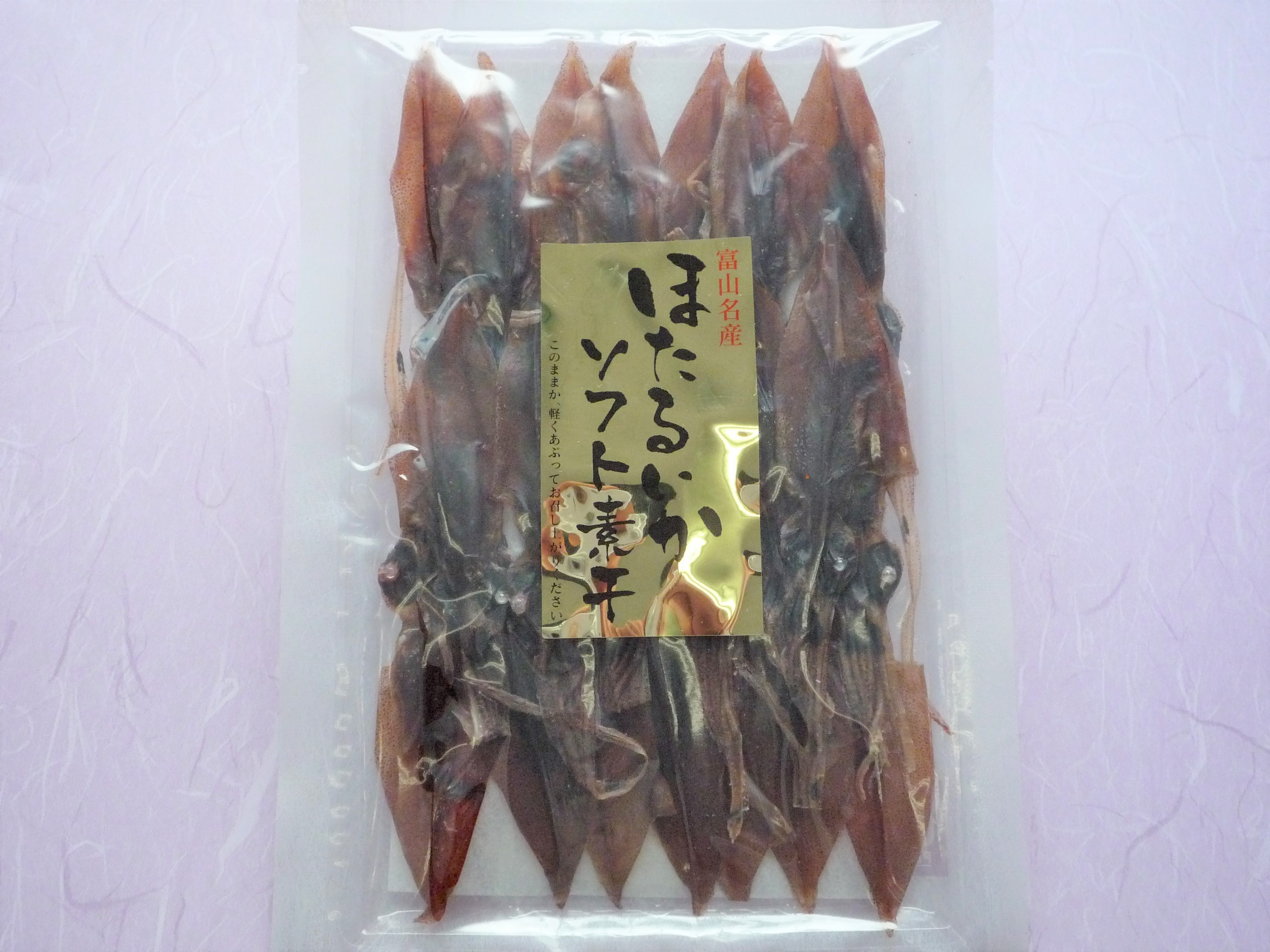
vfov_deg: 36.8
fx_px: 1431
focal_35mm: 39
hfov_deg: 47.9
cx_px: 635
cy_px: 476
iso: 400
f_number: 4
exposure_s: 1/800
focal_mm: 6.8
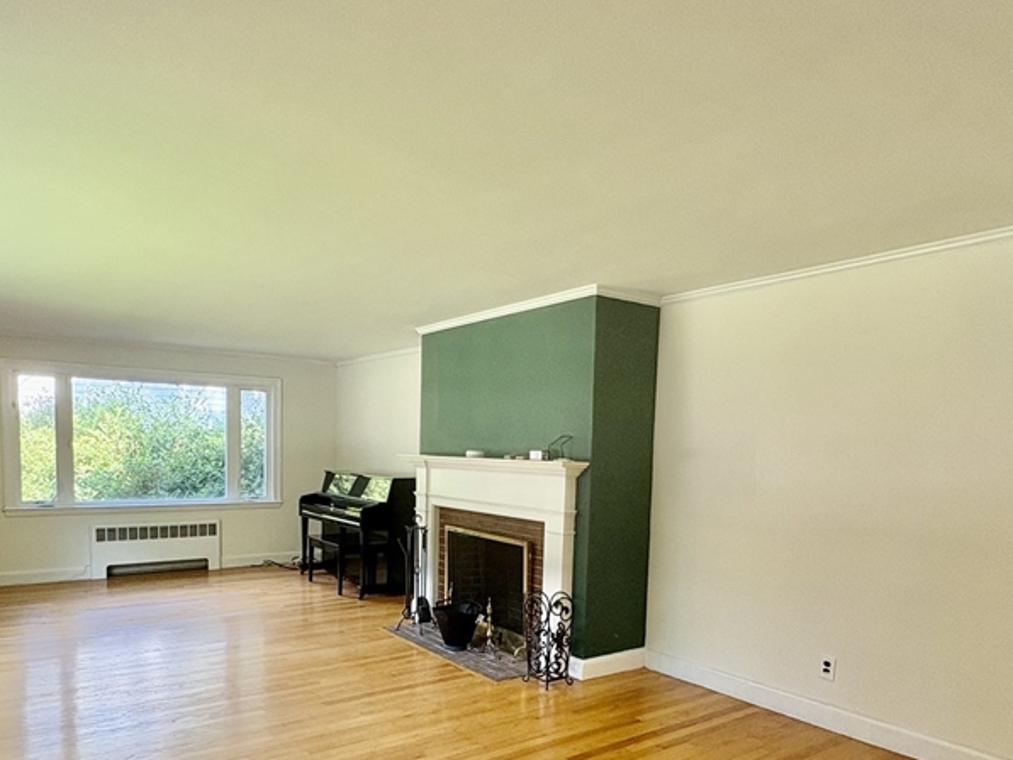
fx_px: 702
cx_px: 446
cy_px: 511
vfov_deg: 55.6
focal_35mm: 24
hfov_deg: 71.3
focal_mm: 2.22
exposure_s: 1/99
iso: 160
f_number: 2.2
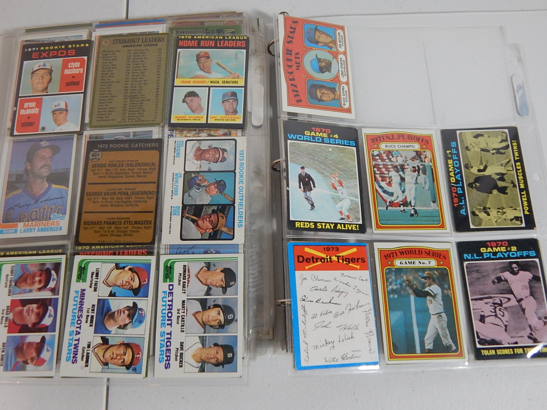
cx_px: 274
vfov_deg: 45.4
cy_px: 205
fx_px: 490
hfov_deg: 58.4
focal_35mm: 31
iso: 400
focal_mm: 5.6
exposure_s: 1/80
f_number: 3.2
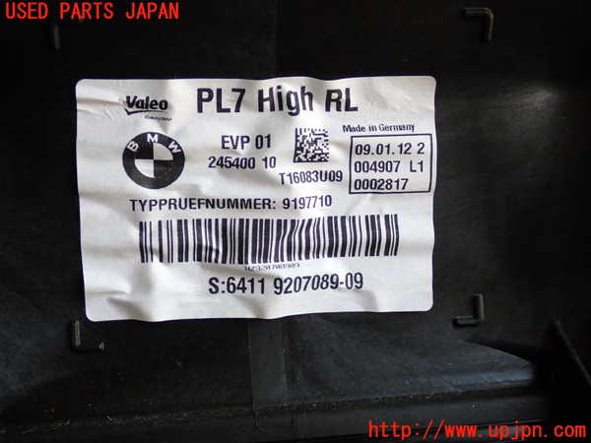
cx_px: 296
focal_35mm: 50
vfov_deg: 29.1
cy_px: 222
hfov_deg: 38.2
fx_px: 854
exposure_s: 1/100
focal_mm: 9.01
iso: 200
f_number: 3.2
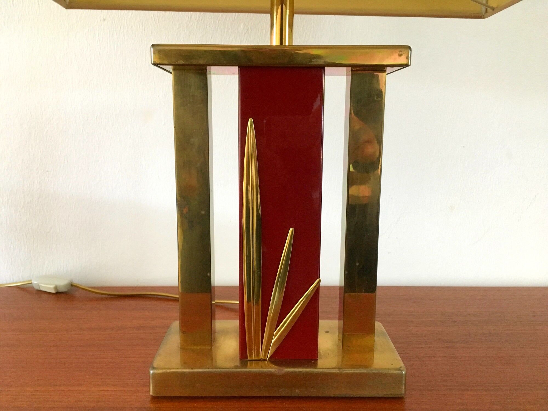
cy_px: 206
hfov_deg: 61.7
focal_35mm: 29
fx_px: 459
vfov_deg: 48.2
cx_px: 274
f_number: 2.2
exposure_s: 1/25
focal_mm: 4.15
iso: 200
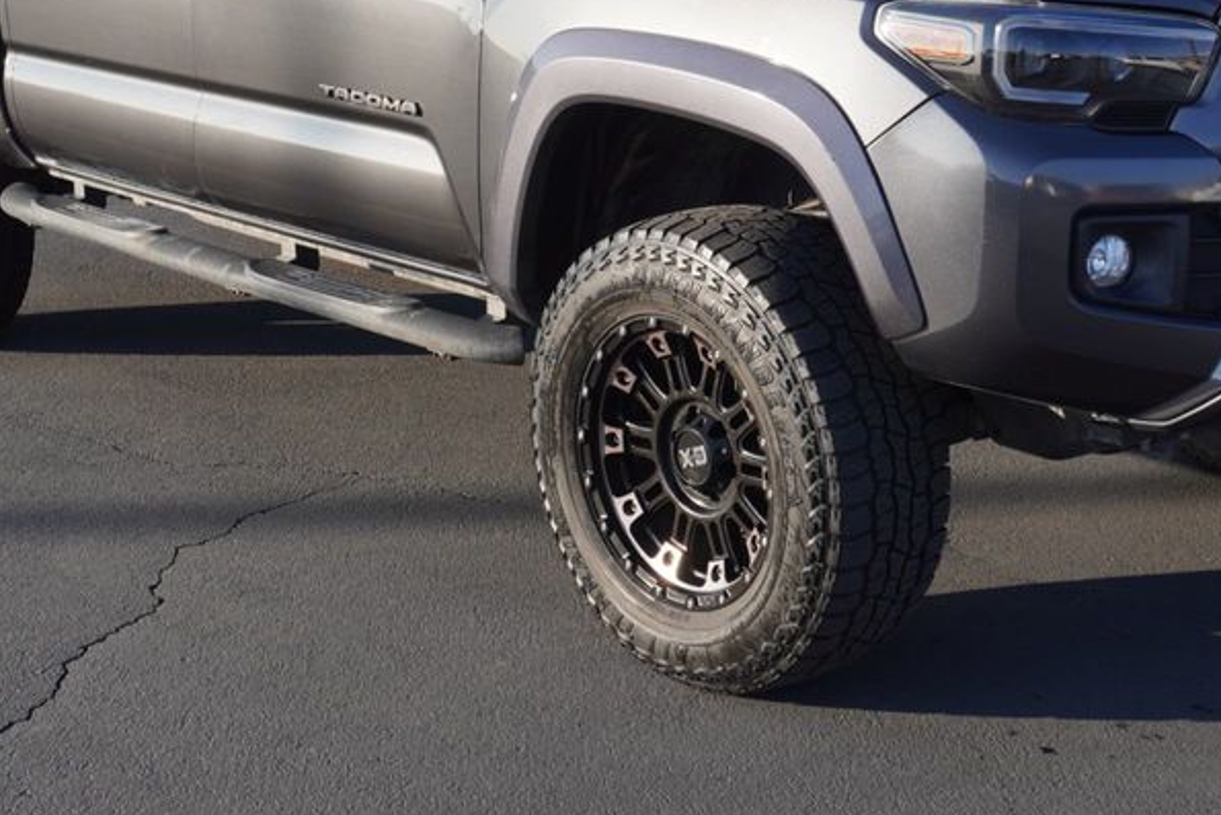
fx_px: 2103
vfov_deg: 21.7
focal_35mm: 62
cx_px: 671
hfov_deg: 32.3
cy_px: 179
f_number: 7.1
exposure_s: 1/160
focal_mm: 24
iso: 100
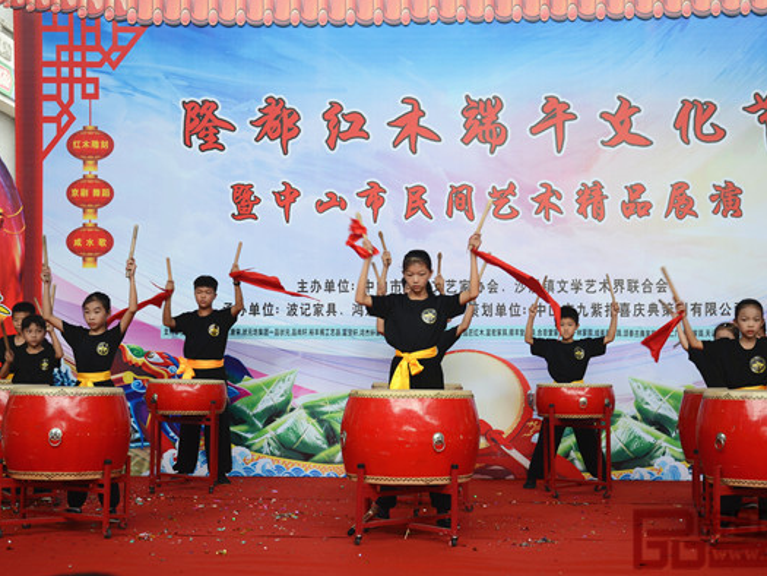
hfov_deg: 34.3
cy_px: 285
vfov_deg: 26.1
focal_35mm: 56
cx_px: 412
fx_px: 1241
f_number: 4.5
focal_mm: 34
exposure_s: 1/80
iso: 100
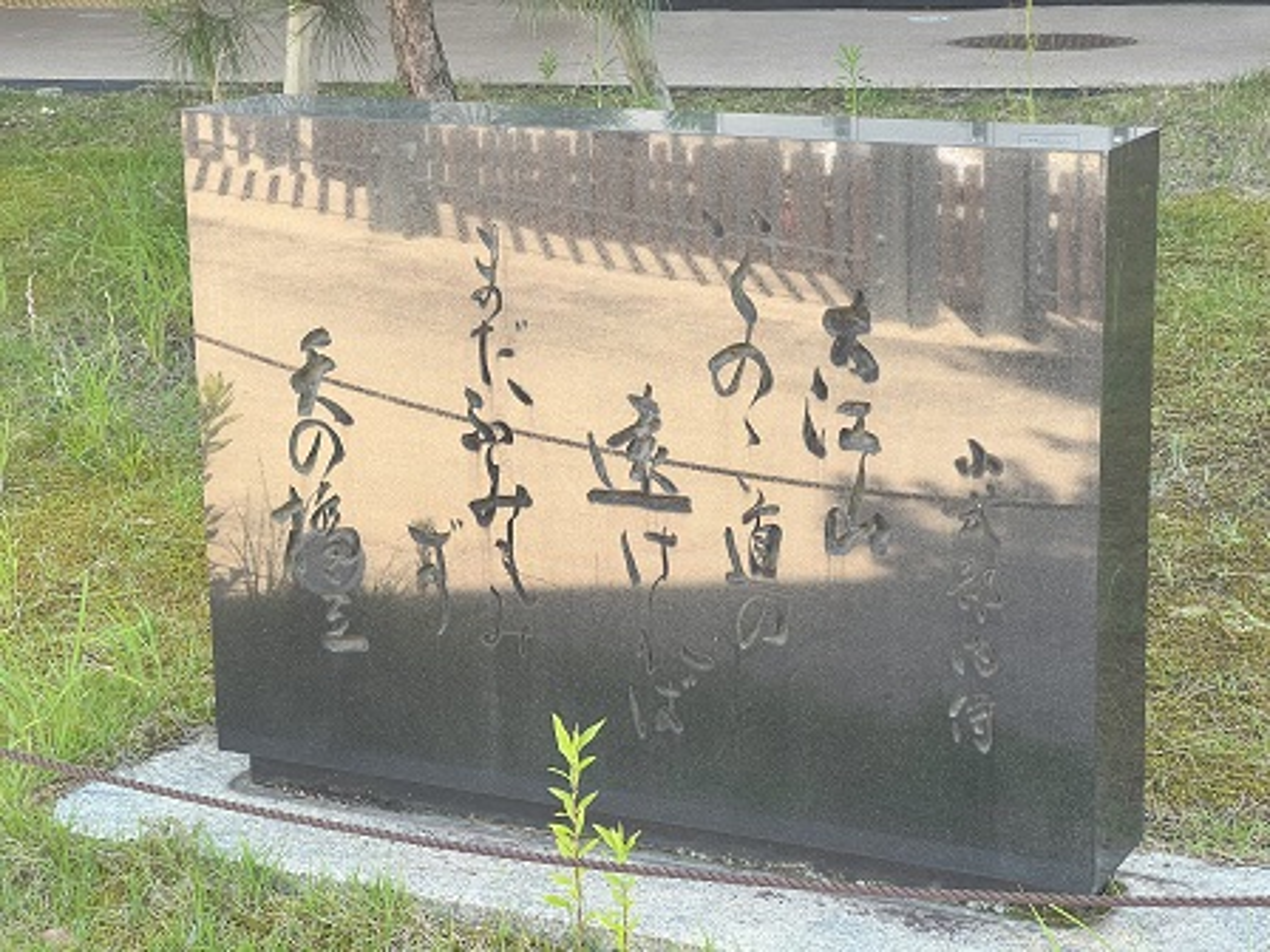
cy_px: 476
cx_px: 635
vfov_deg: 19.1
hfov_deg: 25.3
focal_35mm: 77
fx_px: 2825
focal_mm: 9
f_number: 2.8
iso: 64
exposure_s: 1/99
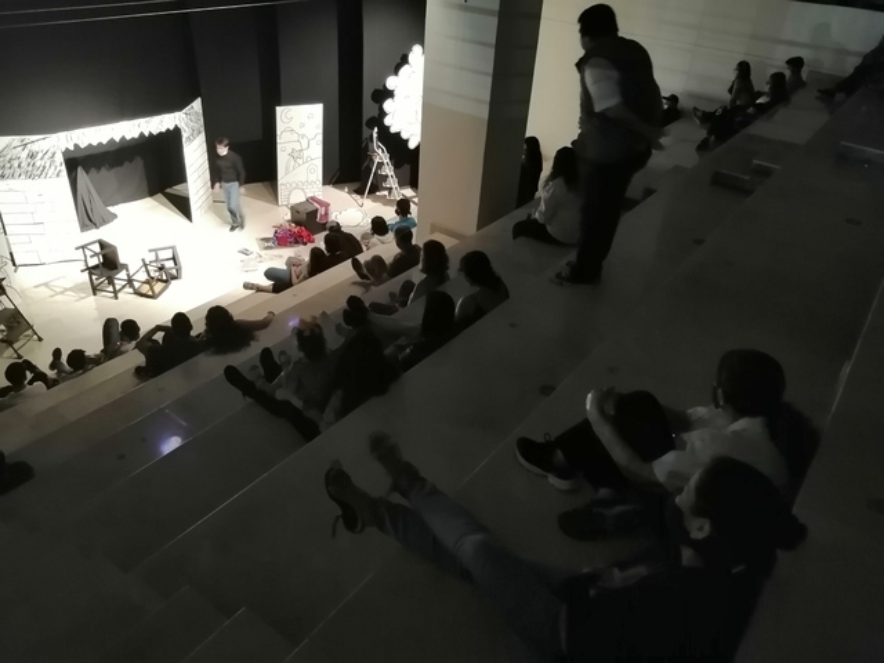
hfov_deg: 67.3
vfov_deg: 53.1
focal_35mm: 26
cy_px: 332
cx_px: 442
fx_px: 664
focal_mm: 3.95
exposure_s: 1/25
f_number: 1.8
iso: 640
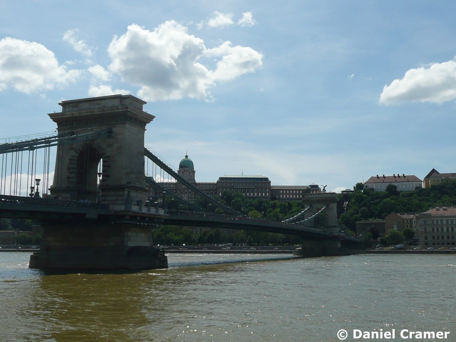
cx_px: 228
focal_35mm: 42
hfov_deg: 44.8
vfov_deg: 34.3
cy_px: 171
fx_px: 553
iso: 100
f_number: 8
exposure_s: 1/500
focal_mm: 4.9
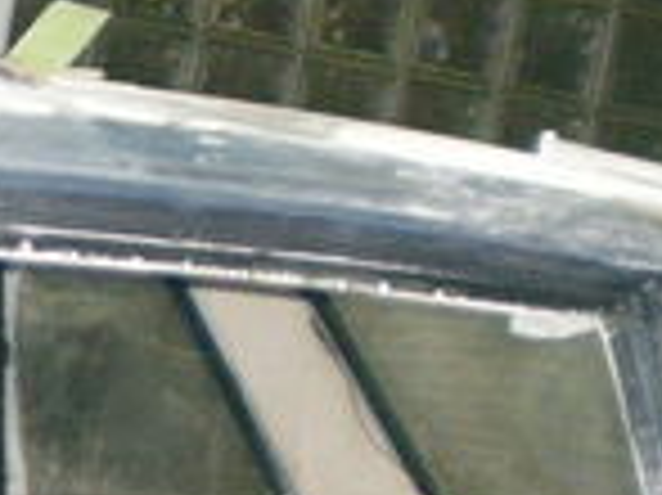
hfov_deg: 11.3
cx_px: -396
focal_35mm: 166
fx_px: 3172
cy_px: 846
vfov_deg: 8.6
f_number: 3.1
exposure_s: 1/60
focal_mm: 6.3
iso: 454
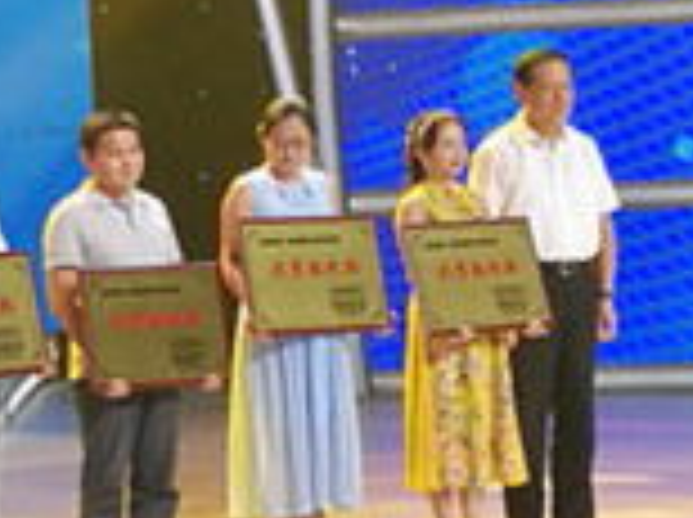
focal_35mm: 203
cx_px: 162
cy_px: 167
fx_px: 4058
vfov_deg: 7.3
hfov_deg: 9.7
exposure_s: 1/50
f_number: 2.2
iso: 100
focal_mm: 4.5
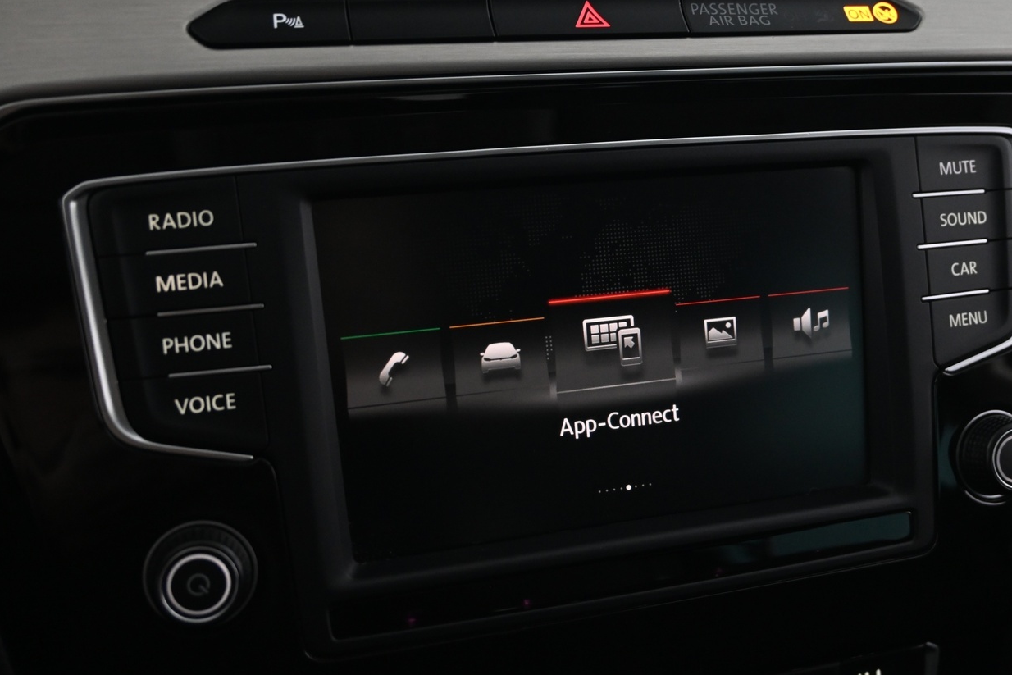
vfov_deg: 31.7
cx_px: 602
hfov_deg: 45.8
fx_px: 1190
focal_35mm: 42
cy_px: 333
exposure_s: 1/20
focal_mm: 21.5
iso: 1600
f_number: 4
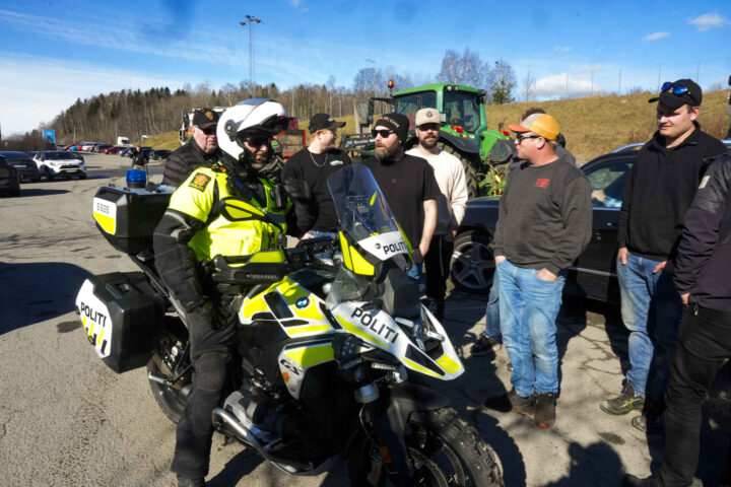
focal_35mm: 24
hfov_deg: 73.7
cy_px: 244
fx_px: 487
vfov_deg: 53.1
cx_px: 366
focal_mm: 24
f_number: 22
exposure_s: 1/80
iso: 500
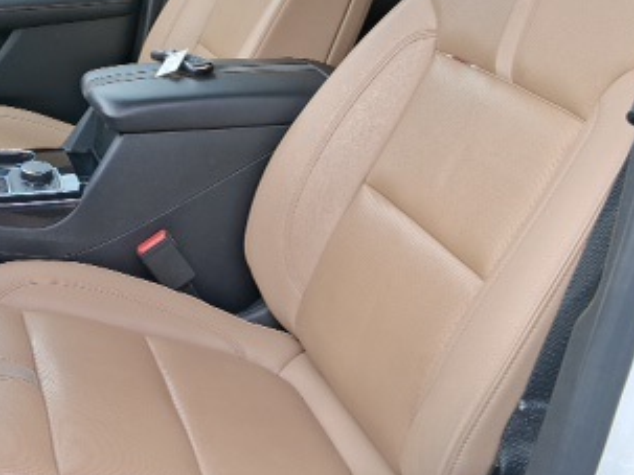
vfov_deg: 26.4
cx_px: 123
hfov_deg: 33.9
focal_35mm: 55
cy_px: 151
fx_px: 1007
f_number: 1.8
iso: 31
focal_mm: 3.98
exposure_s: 1/100
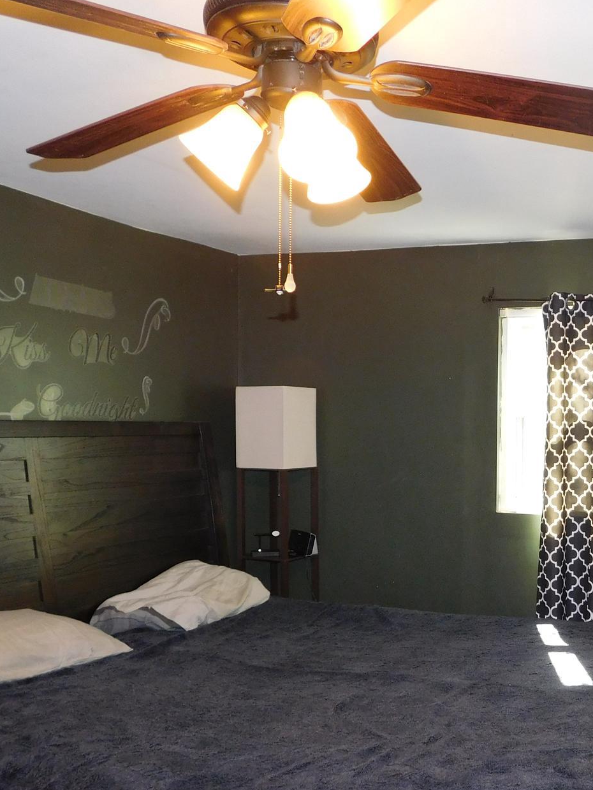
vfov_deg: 48.6
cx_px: 496
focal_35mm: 38
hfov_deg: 36.1
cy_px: 487
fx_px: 868
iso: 200
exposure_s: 1/30
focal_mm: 4
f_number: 3
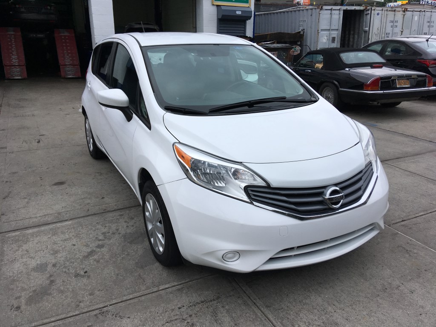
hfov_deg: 61.7
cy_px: 164
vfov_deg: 48.2
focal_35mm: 29
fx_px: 365
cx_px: 218
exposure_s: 1/1479
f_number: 2.2
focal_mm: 4.15
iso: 25
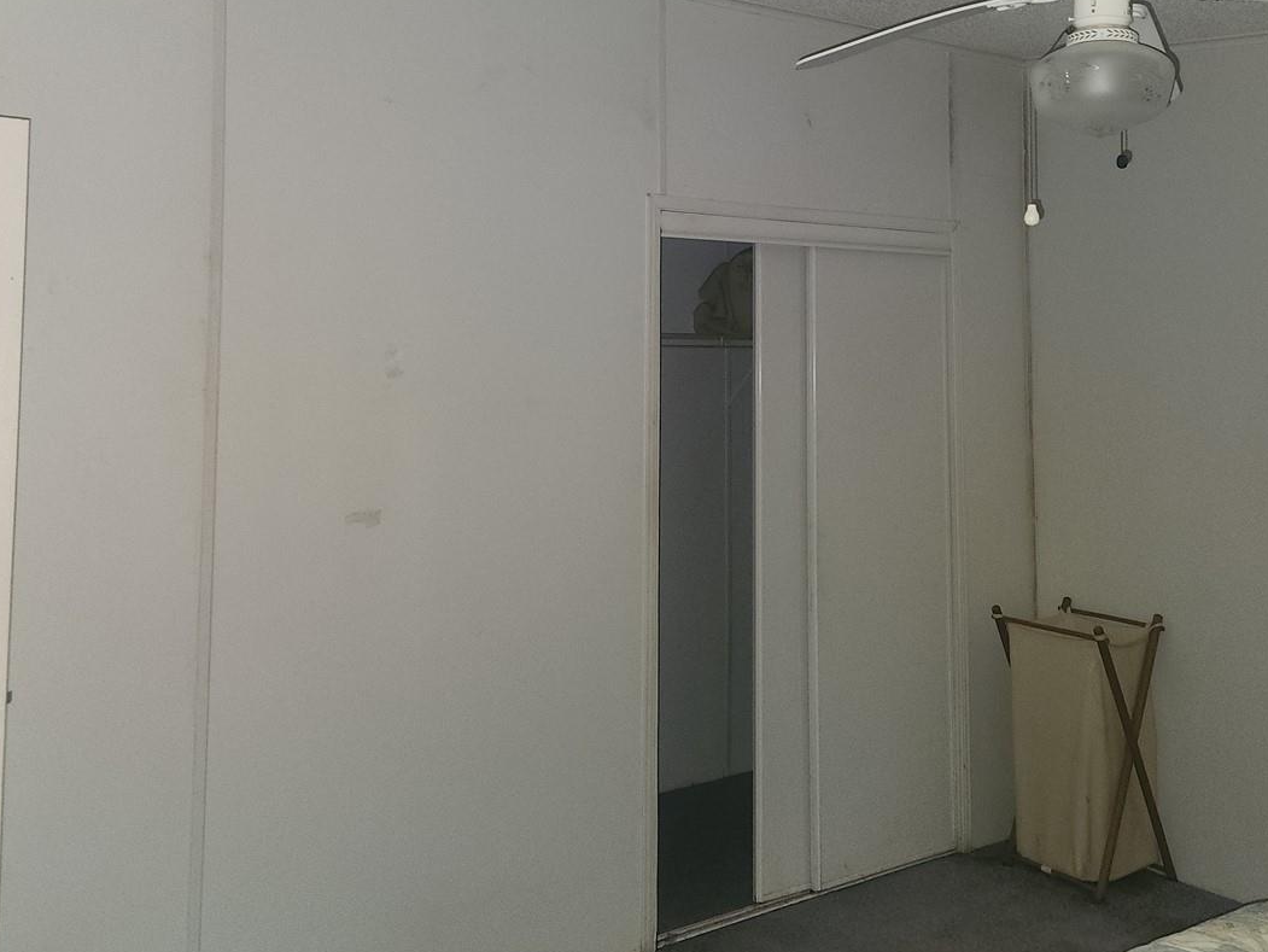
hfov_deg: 52.3
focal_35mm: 35
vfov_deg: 40.0
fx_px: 1283
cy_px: 285
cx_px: 761
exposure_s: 1/9.99
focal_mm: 5.4
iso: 125
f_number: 1.8
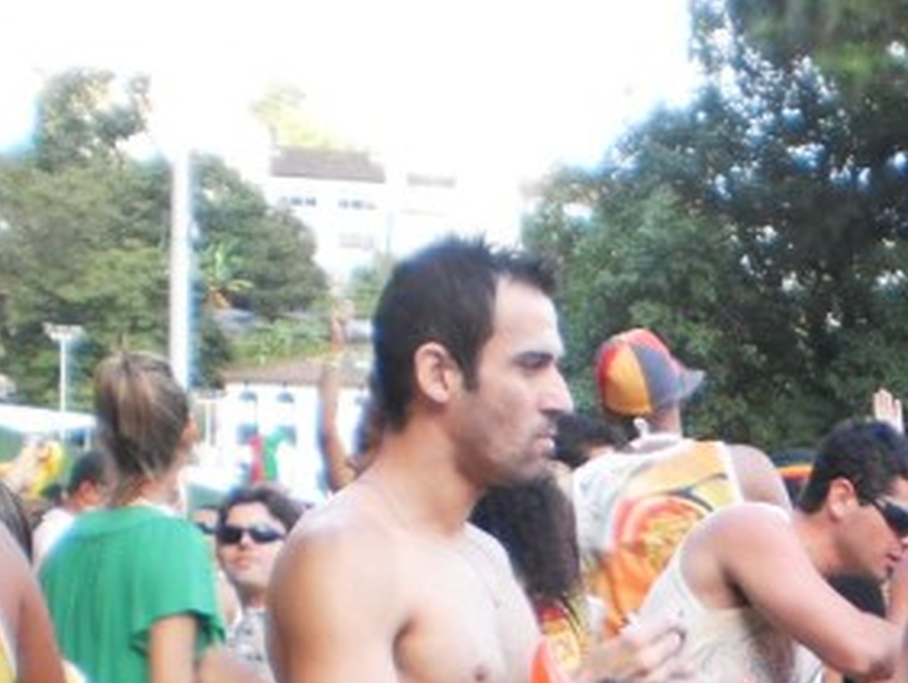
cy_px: 957
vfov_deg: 13.8
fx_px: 2678
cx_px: 950
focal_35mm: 102
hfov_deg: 18.6
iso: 100
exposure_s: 1/30
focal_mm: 6.3
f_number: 3.1
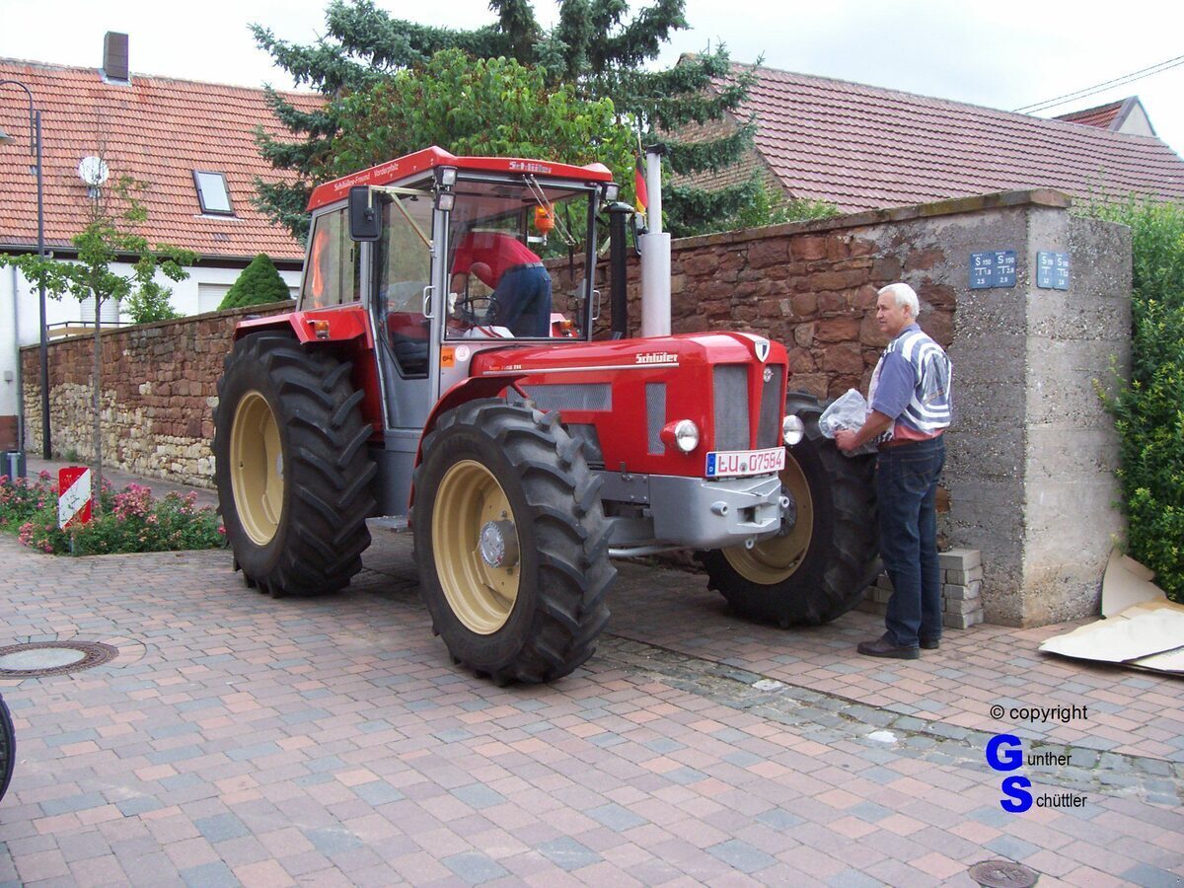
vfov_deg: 41.8
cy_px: 444
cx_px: 592
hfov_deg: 54.0
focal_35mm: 34
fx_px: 1163
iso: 80
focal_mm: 5.6
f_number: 2.7
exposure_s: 1/466
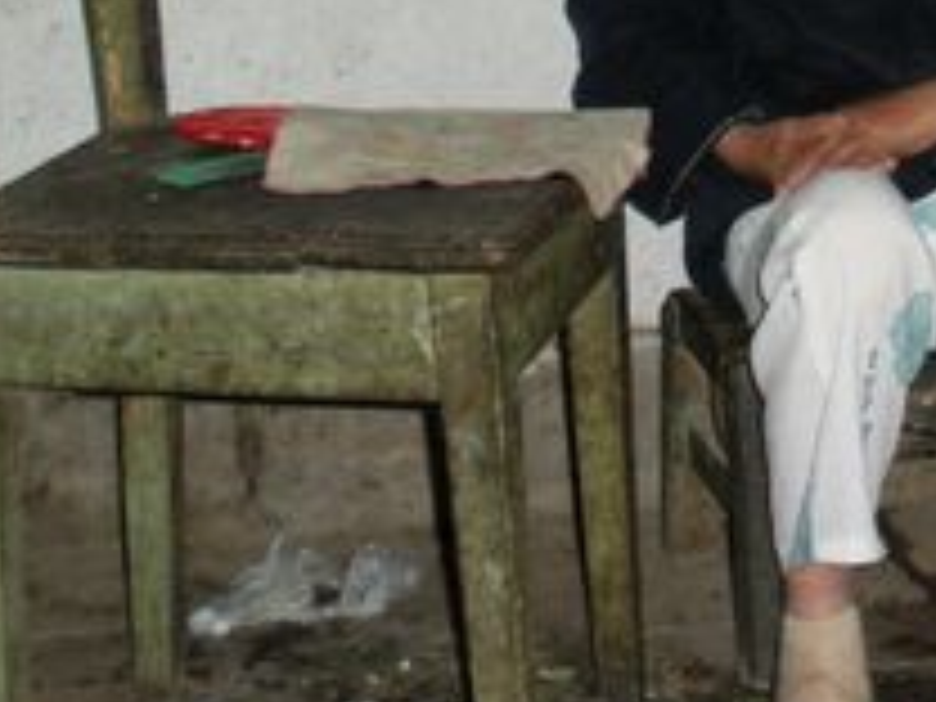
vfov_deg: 14.7
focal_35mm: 97
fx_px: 2623
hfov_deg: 19.6
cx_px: 950
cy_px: -162
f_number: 3.5
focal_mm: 6.3
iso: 212
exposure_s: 1/60
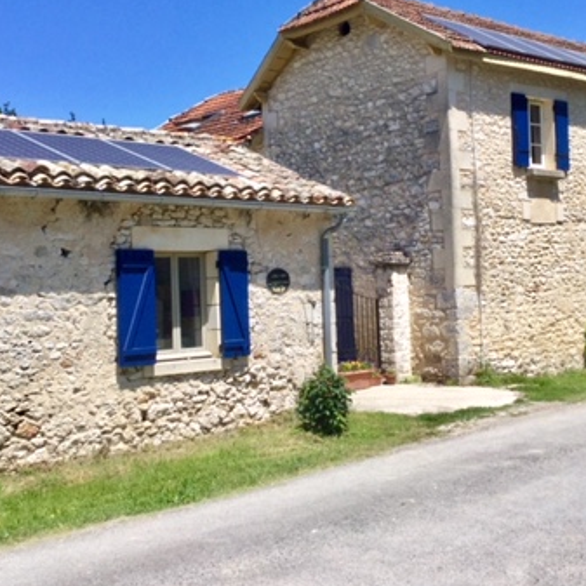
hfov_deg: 32.7
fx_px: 996
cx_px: 350
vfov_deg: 32.8
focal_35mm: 52
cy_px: 257
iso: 25
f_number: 2.4
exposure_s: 1/1381
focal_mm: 3.3
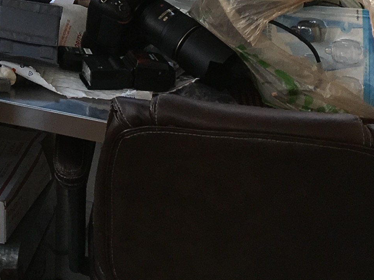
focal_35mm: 122
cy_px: -198
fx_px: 1318
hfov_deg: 14.6
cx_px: -253
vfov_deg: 11.4
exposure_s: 1/60
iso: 32
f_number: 2.2
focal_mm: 4.15
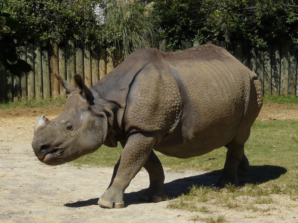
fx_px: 999
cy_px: 112
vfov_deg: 12.8
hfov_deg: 17.0
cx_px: 149
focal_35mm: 116
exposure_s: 1/400
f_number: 8
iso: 100
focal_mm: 12
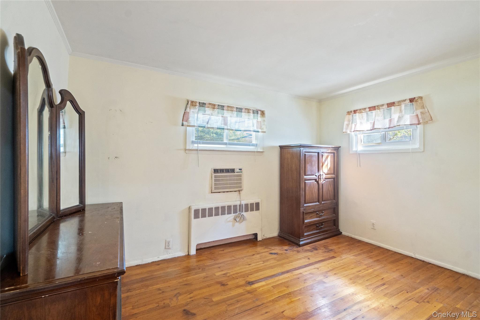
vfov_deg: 73.7
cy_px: 160
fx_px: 213
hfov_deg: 96.7
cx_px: 240
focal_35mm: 16
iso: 2000
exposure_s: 1/10
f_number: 5
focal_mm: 16
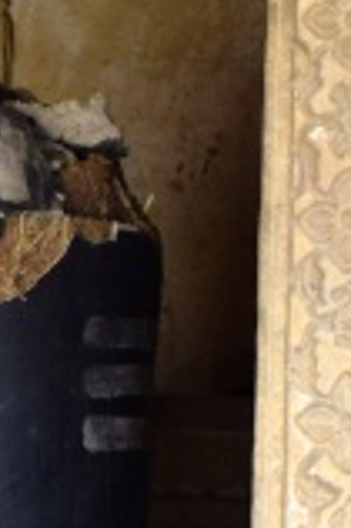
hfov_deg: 5.8
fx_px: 3287
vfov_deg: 9.1
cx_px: -533
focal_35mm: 224
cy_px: 645
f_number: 4.5
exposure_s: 1/80
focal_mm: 23
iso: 400
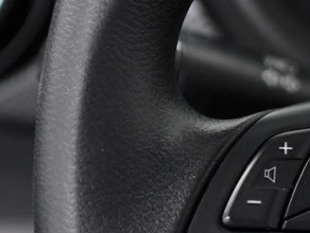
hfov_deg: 9.0
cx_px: 388
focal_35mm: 216
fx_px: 1934
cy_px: 176
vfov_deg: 6.9
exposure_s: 1/320
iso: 2000
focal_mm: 48
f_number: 3.5
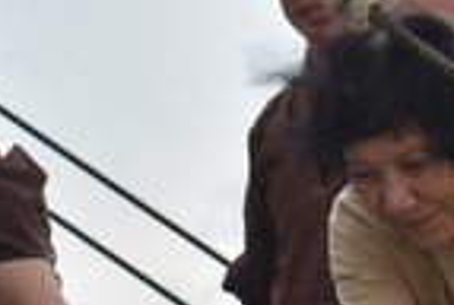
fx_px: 4878
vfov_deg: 3.6
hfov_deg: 5.3
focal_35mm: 386
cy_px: 461
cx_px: 206
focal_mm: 85
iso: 320
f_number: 5.6
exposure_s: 1/500
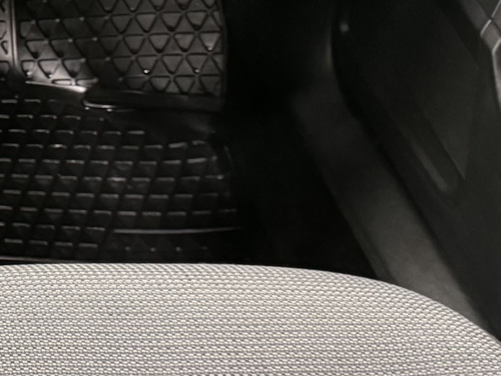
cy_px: 140
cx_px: -434
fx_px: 1592
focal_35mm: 110
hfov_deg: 15.2
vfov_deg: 13.5
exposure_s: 1/33
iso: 800
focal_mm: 6.76
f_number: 1.78
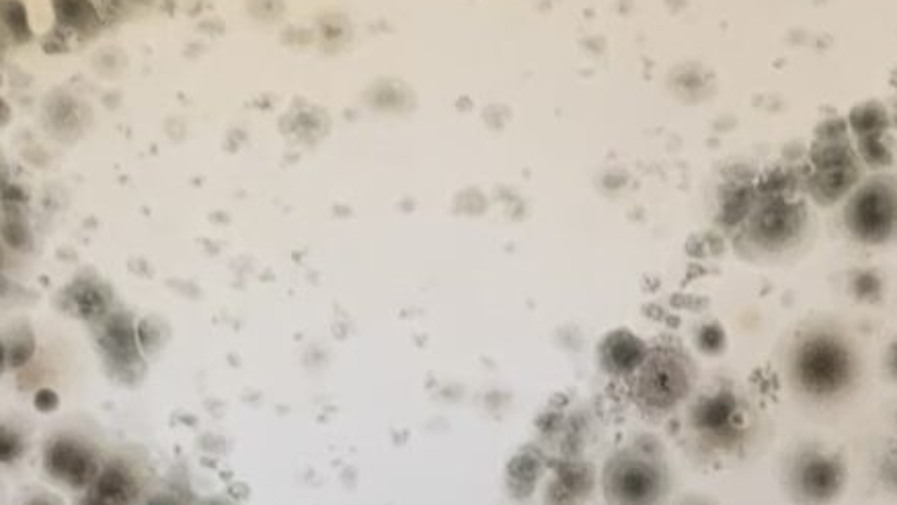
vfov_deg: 7.2
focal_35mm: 166
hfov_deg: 12.6
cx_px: 1080
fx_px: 3949
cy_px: 698
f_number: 1.8
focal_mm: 4.25
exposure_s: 1/60
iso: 200
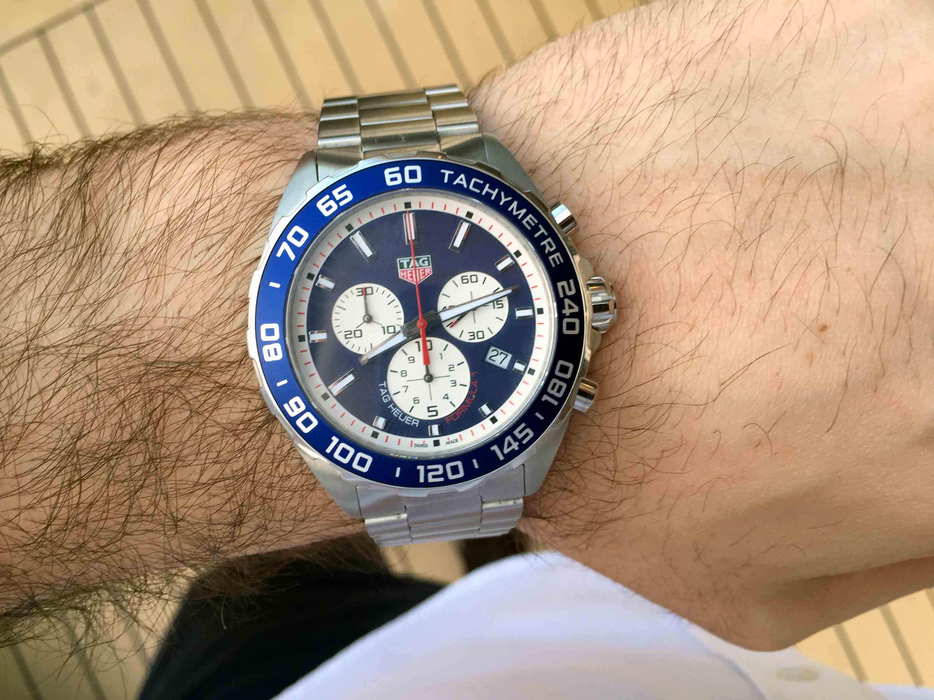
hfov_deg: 61.7
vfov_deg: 48.2
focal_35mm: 29
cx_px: 467
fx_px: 782
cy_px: 350
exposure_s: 1/50
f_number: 2.2
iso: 40
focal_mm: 4.15
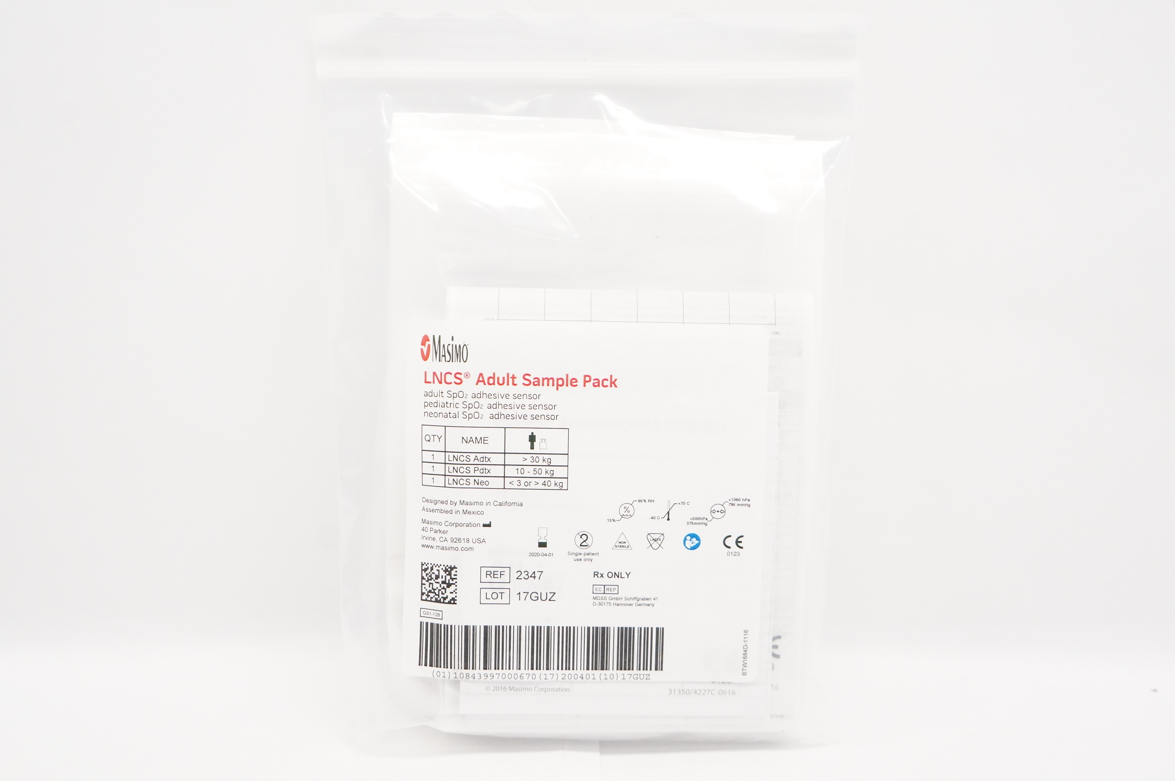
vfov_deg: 35.4
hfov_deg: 51.3
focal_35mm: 38
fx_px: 1223
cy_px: 390
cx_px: 588
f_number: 8
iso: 3200
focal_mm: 25
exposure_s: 1/250
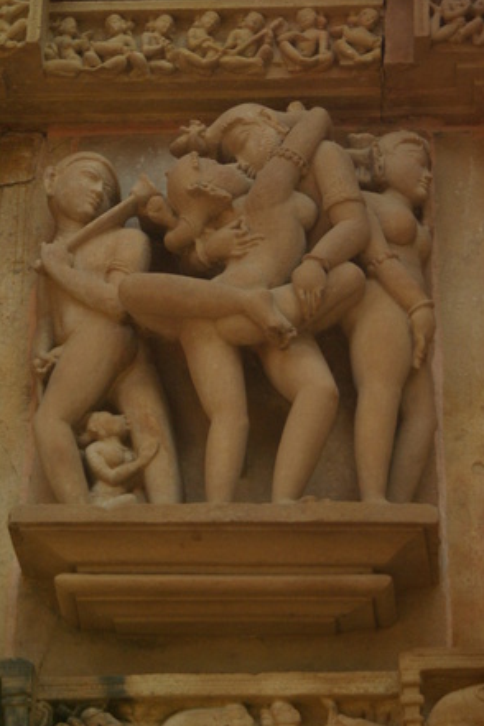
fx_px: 2964
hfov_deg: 9.3
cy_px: 377
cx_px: 262
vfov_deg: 14.0
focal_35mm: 147
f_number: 5.6
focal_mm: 90
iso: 800
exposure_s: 1/90
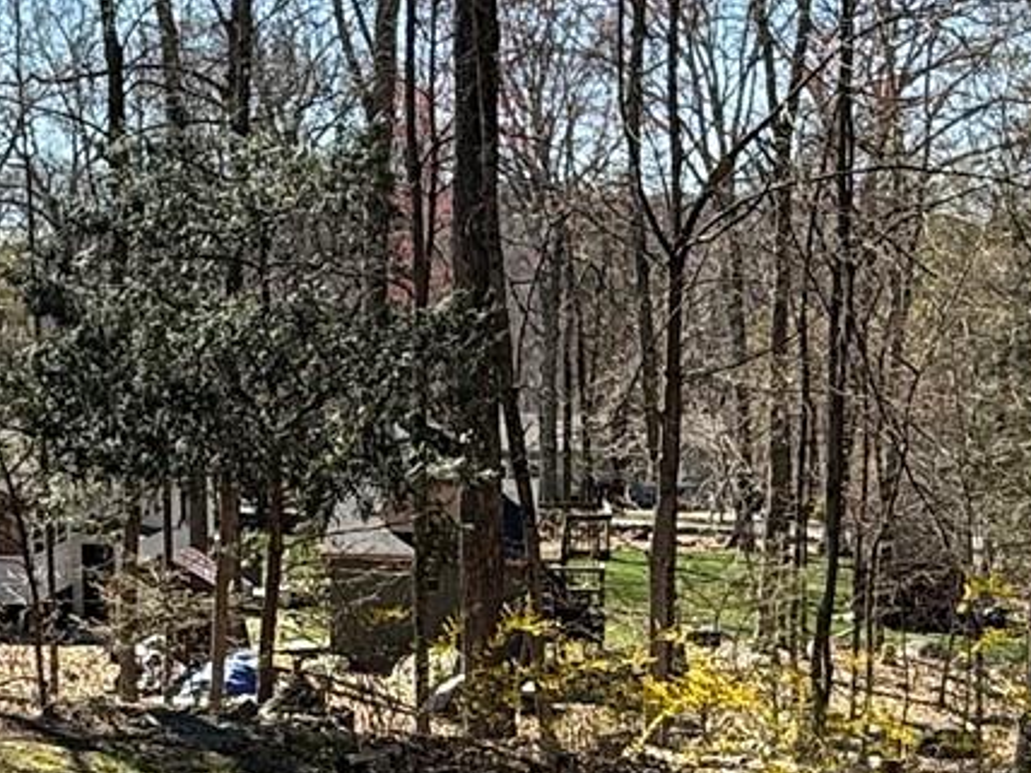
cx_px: 335
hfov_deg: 28.8
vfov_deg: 21.1
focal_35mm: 67
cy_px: 790
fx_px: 1996
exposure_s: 1/602
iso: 50
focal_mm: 2.22
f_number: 2.2
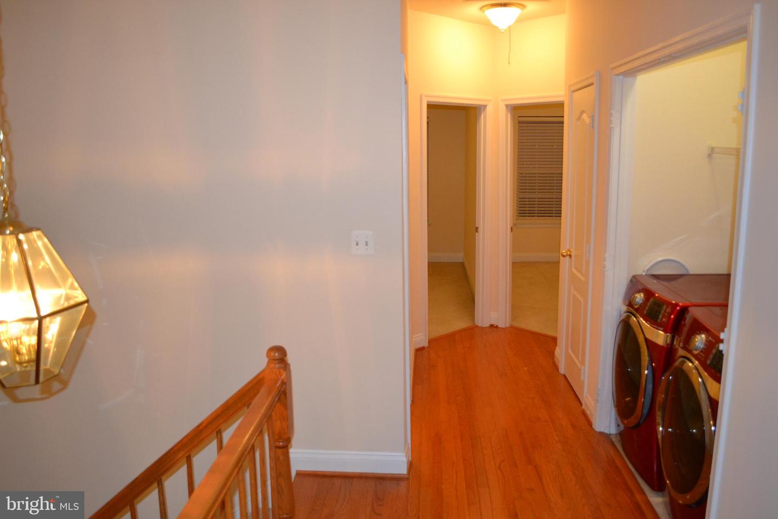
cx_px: 389
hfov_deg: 67.4
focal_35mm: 27
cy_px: 260
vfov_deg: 47.9
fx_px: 583
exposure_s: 1/60
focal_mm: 18
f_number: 3.5
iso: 900
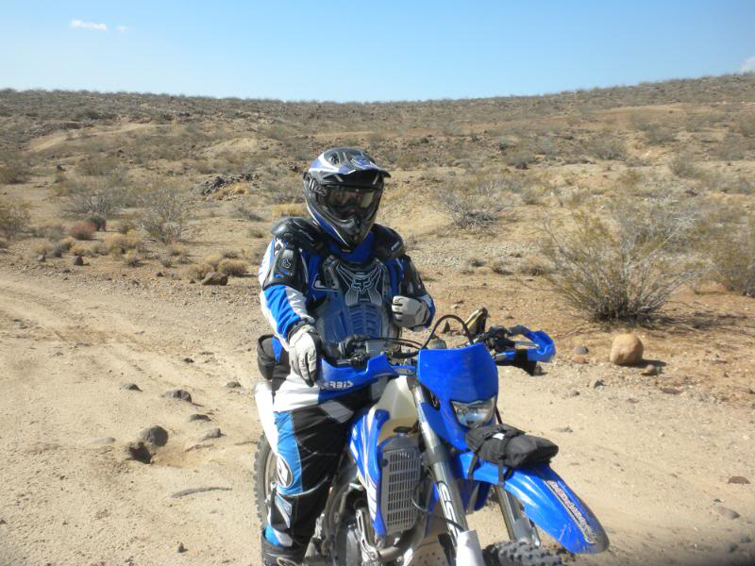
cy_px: 283
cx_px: 378
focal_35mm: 37
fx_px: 807
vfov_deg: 38.7
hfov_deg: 50.1
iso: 90
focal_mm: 6.6
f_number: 10
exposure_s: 1/128
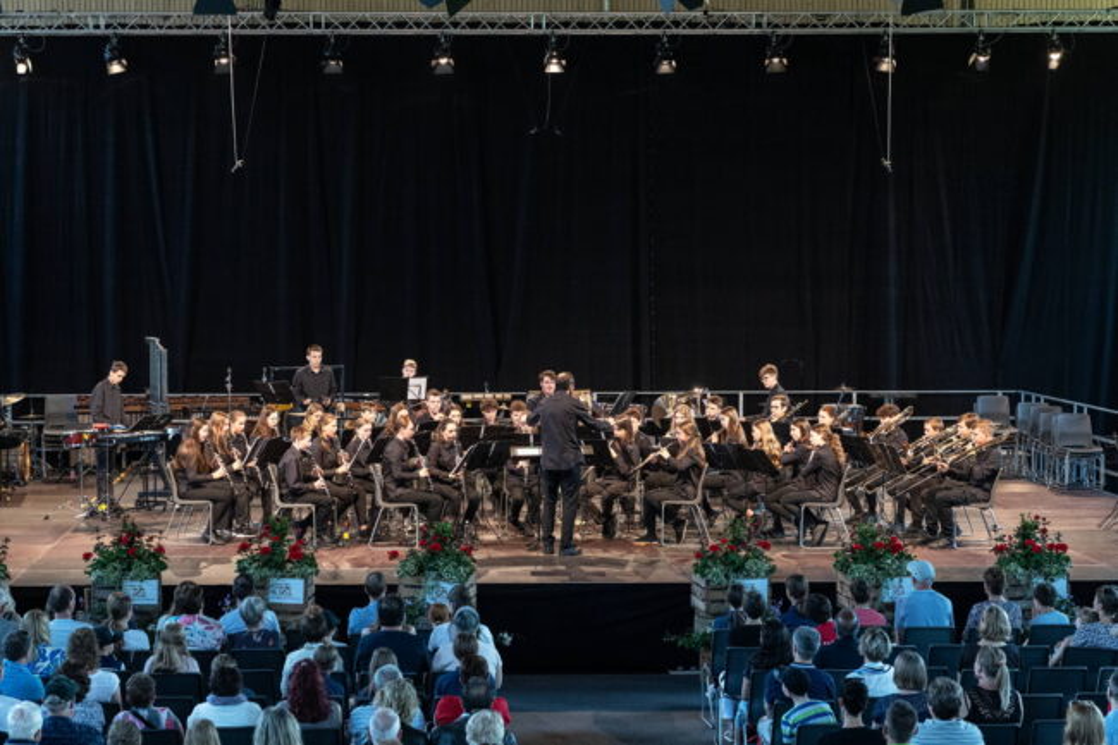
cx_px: 559
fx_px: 2173
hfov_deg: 28.9
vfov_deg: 19.4
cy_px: 372
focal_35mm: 70
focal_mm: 70
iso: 4000
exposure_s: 1/90
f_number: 6.7
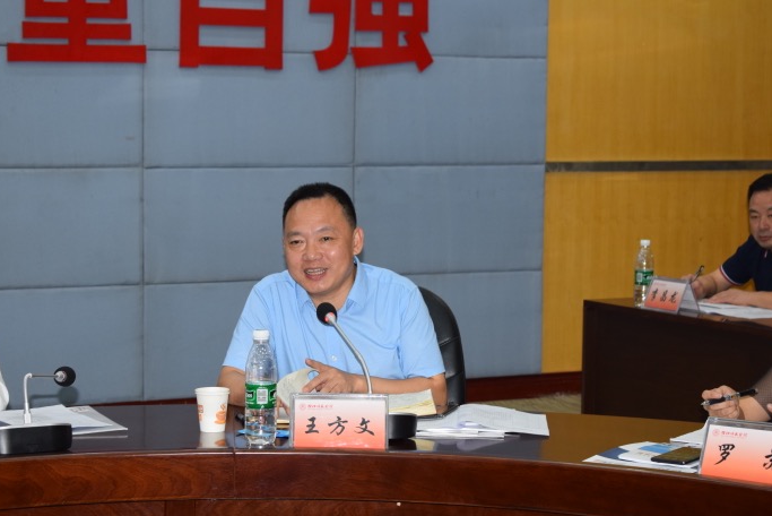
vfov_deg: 15.1
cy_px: 265
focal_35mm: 91
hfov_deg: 22.5
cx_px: 359
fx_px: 1942
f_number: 5.6
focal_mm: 55
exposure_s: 1/60
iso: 900
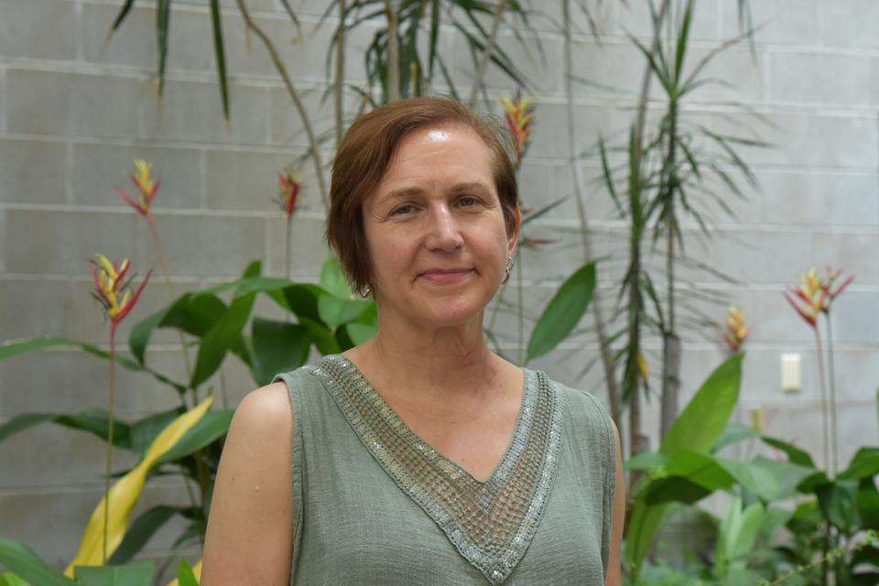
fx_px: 1904
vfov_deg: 17.5
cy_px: 293
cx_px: 440
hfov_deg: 26.0
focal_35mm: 78
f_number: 8
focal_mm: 78
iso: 2500
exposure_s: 1/250
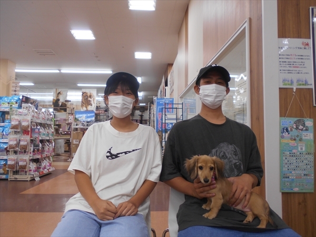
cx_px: 158
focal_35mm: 26
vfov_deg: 53.1
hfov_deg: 67.3
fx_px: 237
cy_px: 118
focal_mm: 4.6
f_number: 3.2
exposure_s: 1/30
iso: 125
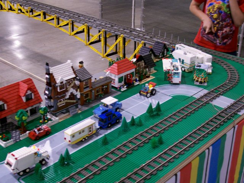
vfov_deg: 27.5
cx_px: 122
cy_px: 92
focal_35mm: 53
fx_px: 374
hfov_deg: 36.2
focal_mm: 8.7
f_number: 3.2
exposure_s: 1/8
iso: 160
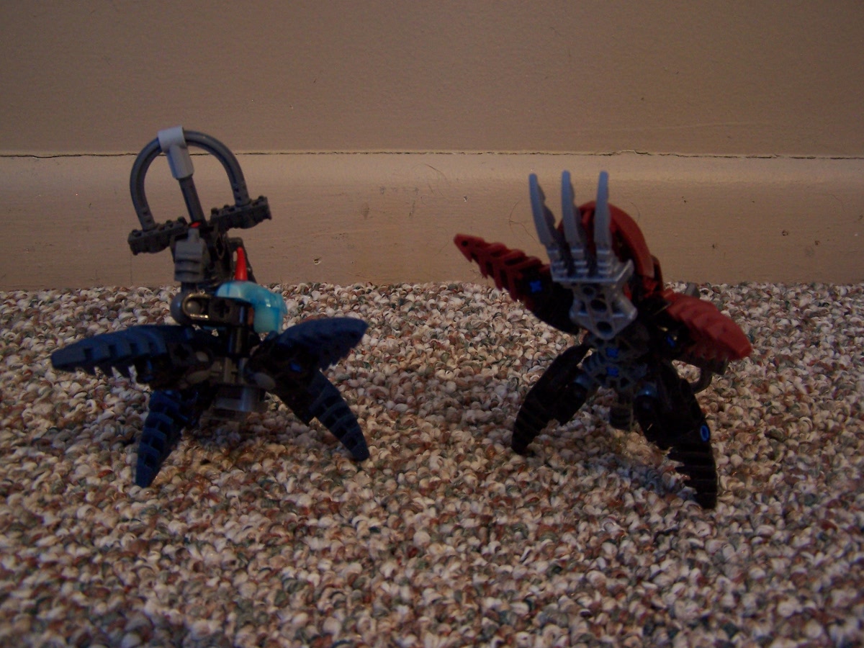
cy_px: 324
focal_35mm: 38
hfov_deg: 49.0
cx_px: 432
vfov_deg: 37.7
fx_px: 948
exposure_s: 1/2
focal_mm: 6.3
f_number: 2.8
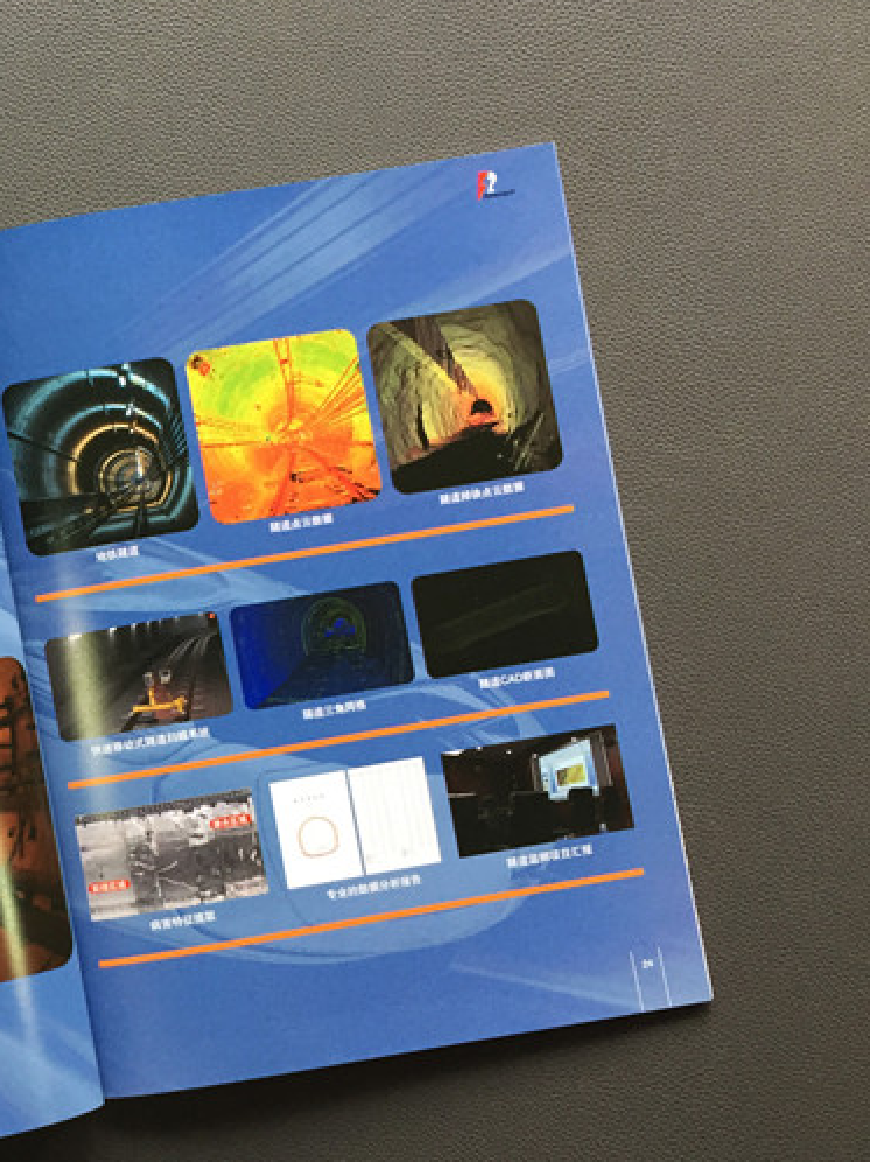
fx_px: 1543
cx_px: -37
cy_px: 674
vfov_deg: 41.1
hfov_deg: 29.1
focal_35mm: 46
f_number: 2.2
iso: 50
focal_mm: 4.15
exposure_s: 1/30
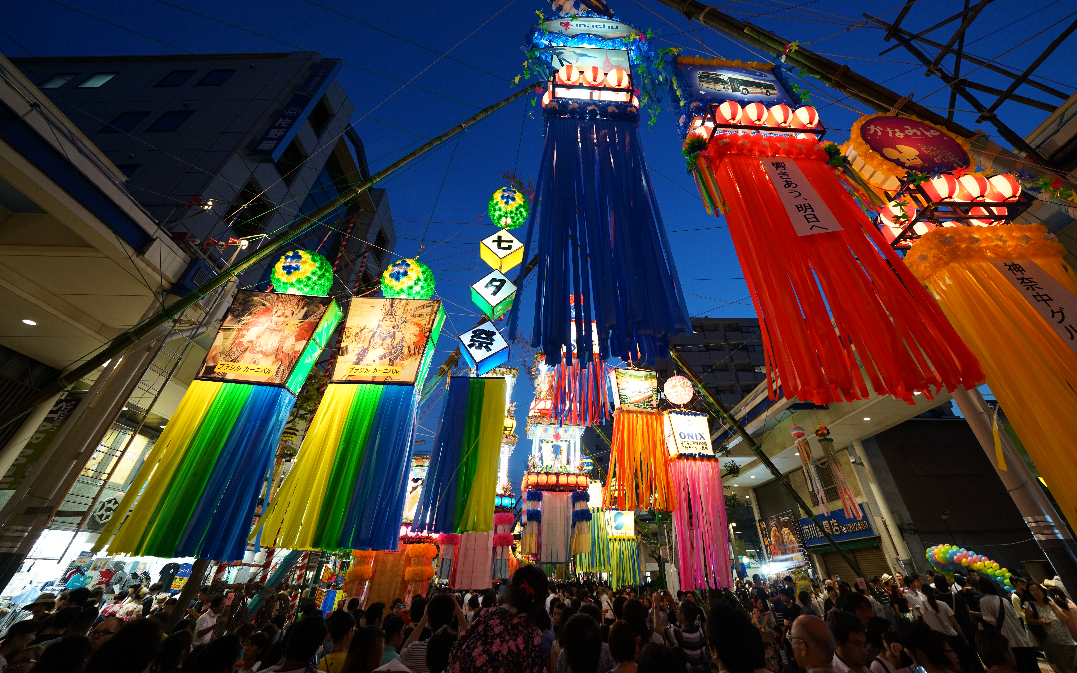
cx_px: 571
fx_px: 382
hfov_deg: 109.2
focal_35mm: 13
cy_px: 298
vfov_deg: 82.5
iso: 1250
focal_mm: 12
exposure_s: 1/40
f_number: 4
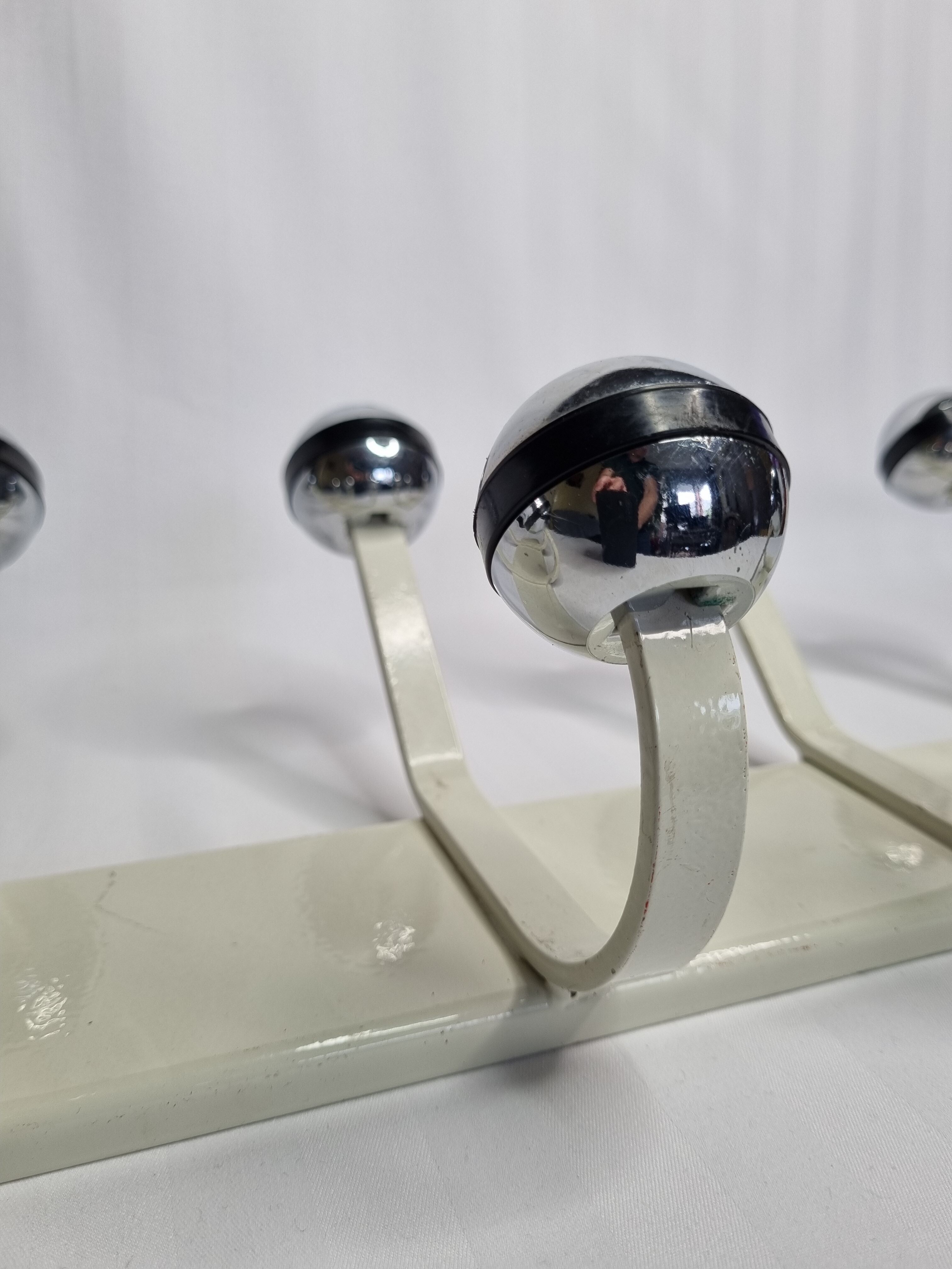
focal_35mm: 26
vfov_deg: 67.3
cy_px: 634
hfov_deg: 53.1
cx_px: 476
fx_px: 953
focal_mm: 5.4
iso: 50
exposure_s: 1/162
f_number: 1.8
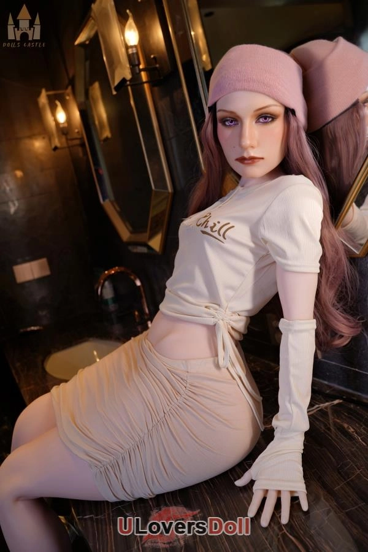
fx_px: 460
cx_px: 184
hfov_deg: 43.6
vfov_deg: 61.9
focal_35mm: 30
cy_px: 276
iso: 50
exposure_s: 1/25
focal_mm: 30
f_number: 5
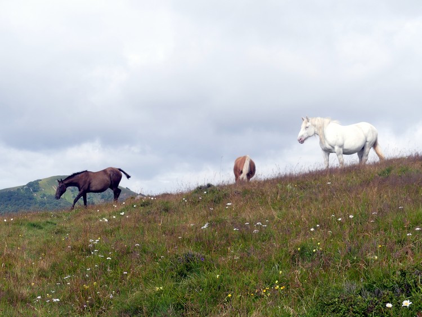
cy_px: 158
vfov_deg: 18.9
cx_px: 211
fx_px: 951
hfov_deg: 25.0
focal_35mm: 78
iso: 100
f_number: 4
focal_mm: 14
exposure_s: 1/500
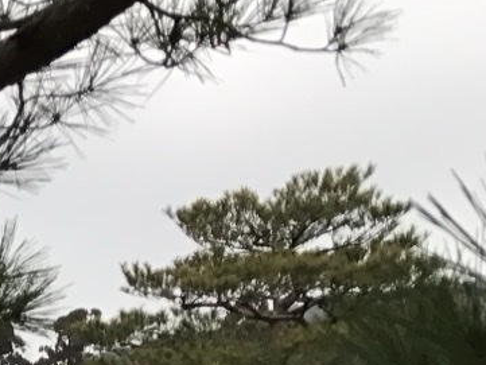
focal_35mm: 155
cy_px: 919
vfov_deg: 8.6
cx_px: -785
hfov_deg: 10.4
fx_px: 2177
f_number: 1.8
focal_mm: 3.99
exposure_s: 1/295
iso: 20
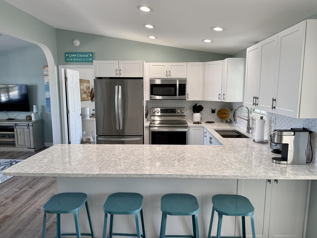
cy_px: 119
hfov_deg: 71.6
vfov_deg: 56.8
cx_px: 158
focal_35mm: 24
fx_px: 220
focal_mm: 6.76
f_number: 1.78
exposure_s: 1/121
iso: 125
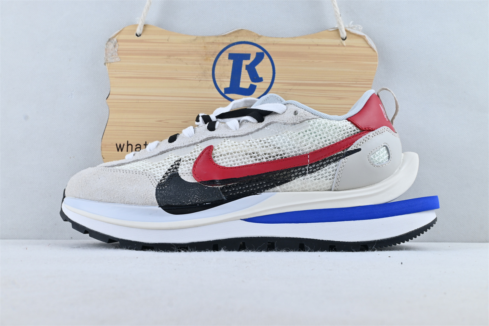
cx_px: 244
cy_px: 163
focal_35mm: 44
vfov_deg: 30.8
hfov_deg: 45.0
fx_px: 591
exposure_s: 1/15
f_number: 10
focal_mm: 29
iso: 100
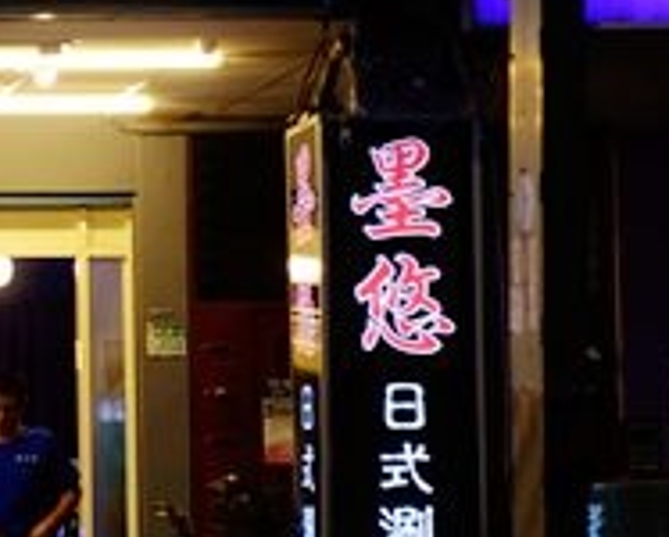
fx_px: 3290
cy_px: 227
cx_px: -383
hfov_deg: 11.1
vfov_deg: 9.3
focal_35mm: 166
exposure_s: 1/10
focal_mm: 18.7
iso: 125
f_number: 2.8
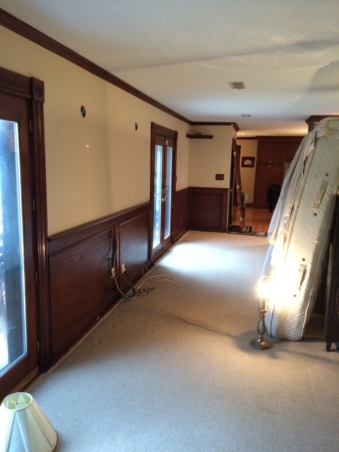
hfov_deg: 48.2
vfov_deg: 61.7
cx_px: 170
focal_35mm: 29
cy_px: 226
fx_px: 379
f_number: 2.2
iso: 400
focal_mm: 4.15
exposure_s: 1/15
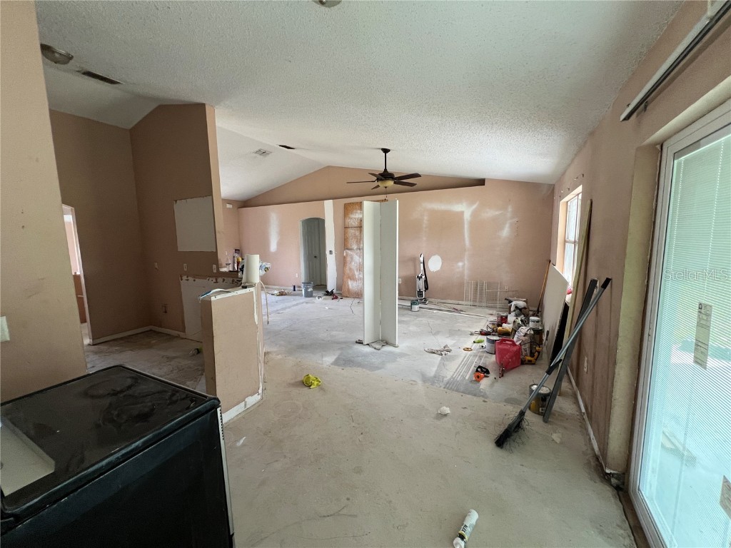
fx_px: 275
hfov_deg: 106.2
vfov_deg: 89.9
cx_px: 366
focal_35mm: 13
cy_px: 274
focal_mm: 1.57
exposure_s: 1/99
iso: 160
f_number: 1.8
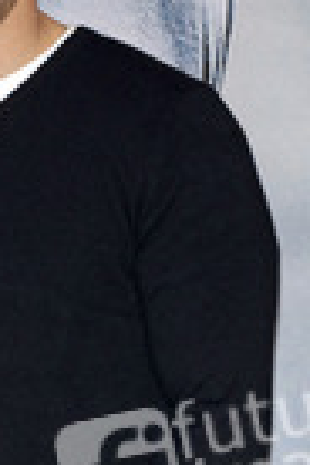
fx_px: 5631
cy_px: 290
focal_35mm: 436
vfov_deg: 4.7
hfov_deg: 3.1
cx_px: -74
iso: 400
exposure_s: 1/125
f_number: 7.1
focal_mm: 100
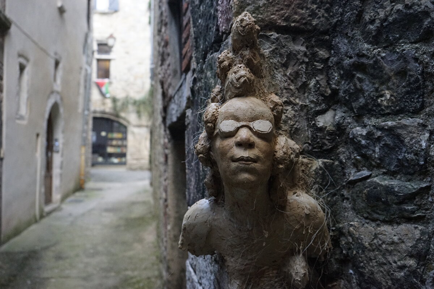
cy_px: 144
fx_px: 458
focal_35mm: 38
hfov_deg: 50.7
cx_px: 217
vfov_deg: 35.1
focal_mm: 38
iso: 6400
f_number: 5
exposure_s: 1/125
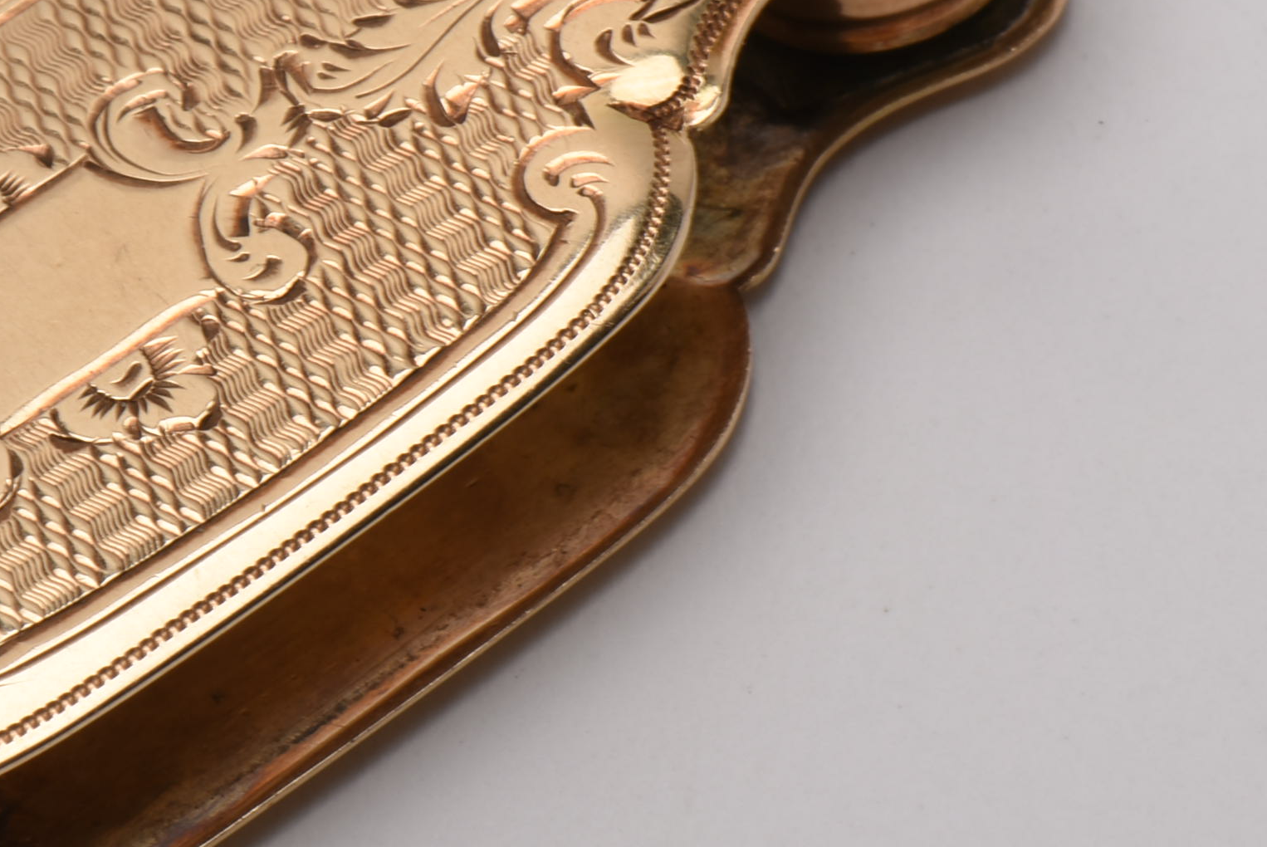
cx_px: 291
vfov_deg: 5.5
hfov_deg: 8.2
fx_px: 8804
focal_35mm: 250
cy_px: 335
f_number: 29
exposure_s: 1/125
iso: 100
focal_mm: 85
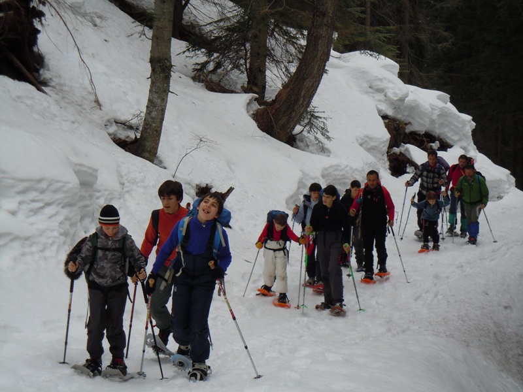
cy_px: 196
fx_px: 1541
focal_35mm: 102
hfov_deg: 19.3
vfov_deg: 14.5
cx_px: 262
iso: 100
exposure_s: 1/200
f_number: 4.5
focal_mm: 18.3
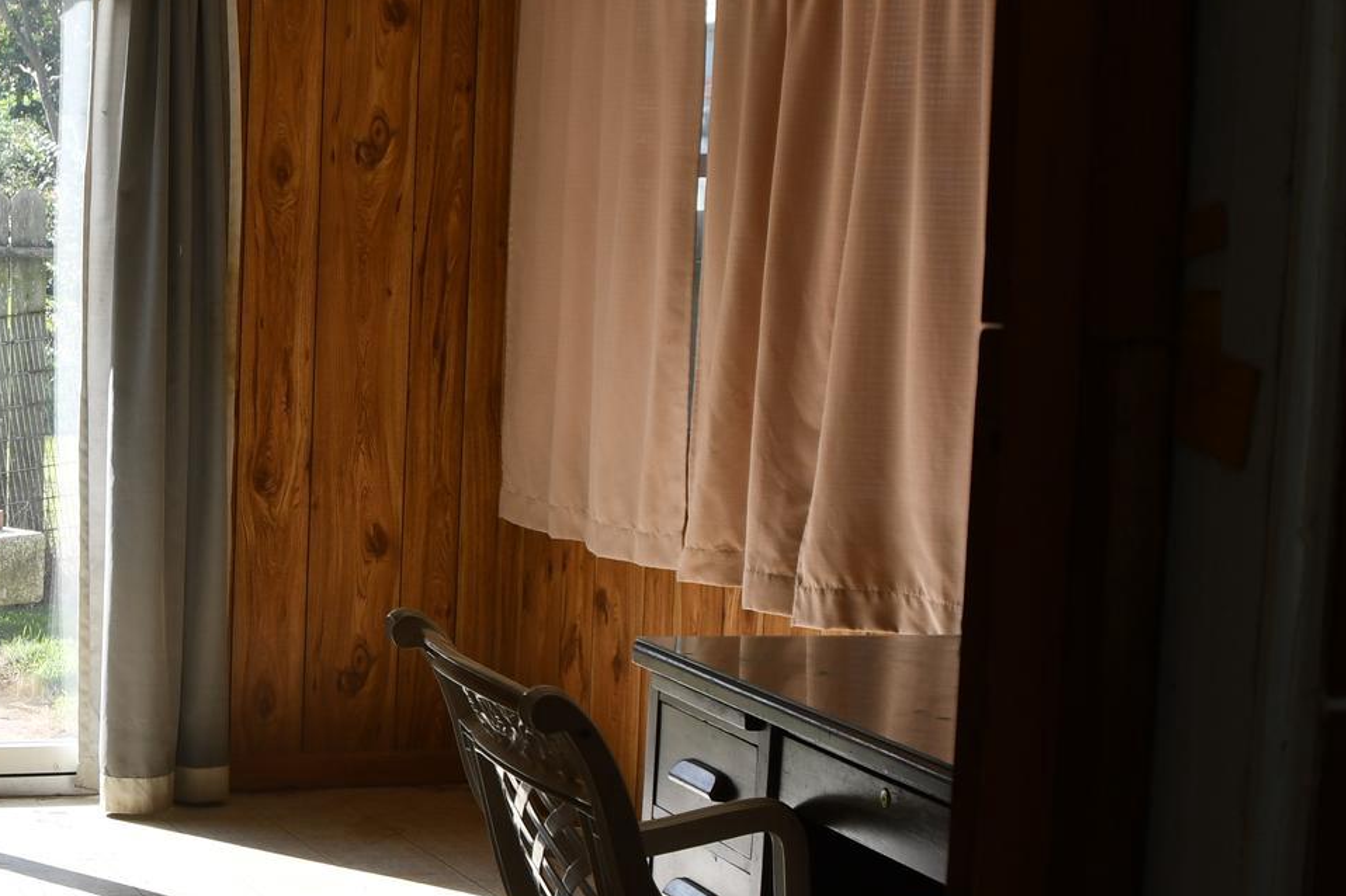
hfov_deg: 26.0
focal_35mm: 77
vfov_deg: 17.7
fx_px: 2878
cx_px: 322
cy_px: 586
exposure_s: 1/250
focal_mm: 24
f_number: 5.6
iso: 200
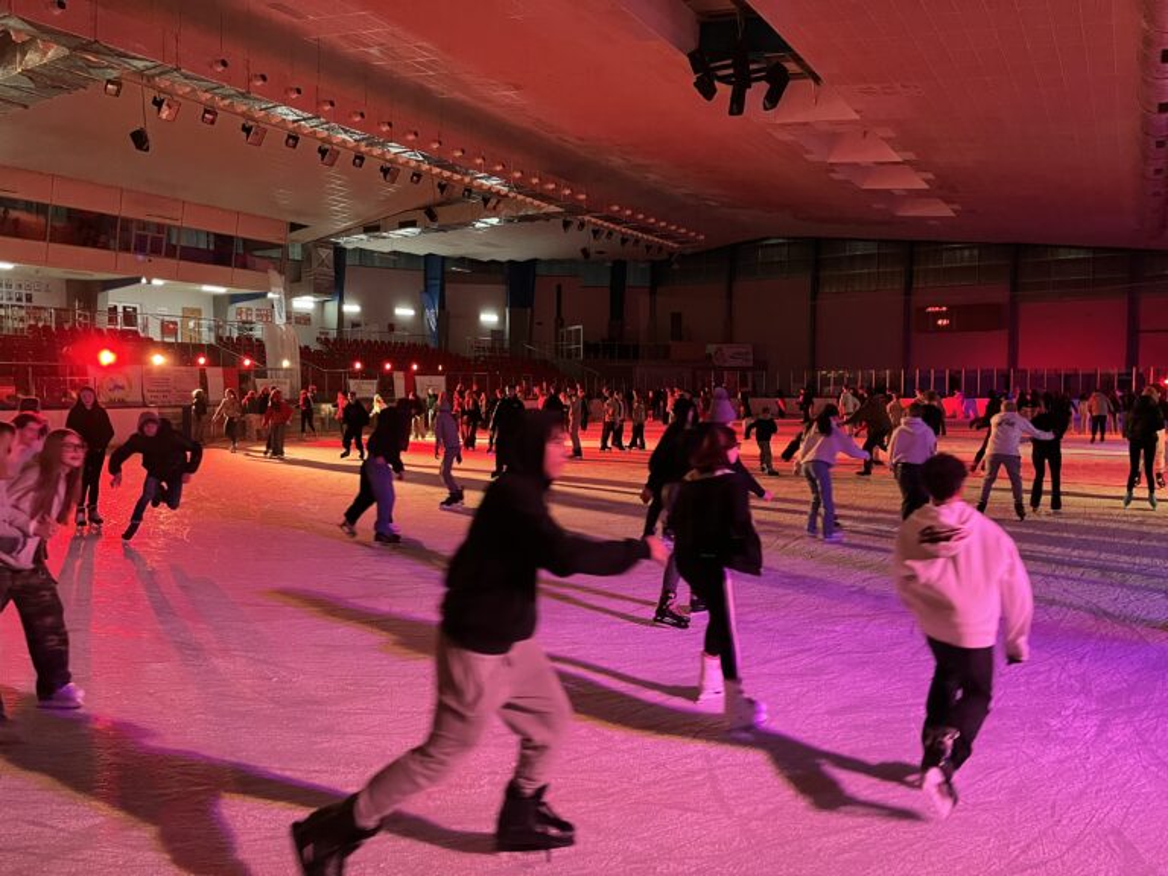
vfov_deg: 53.1
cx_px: 584
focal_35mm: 26
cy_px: 438
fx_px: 877
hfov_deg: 67.3
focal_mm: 5.1
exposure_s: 1/33
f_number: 1.6
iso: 500
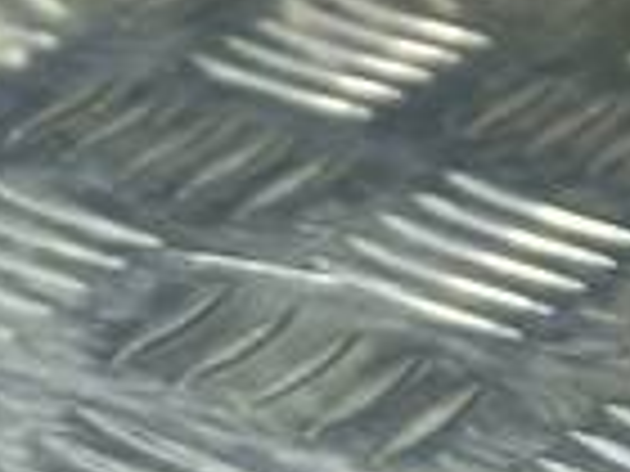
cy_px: 899
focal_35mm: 183
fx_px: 3331
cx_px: -968
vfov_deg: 7.8
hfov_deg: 9.4
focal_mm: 4.6
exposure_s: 1/100
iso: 50
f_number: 1.8
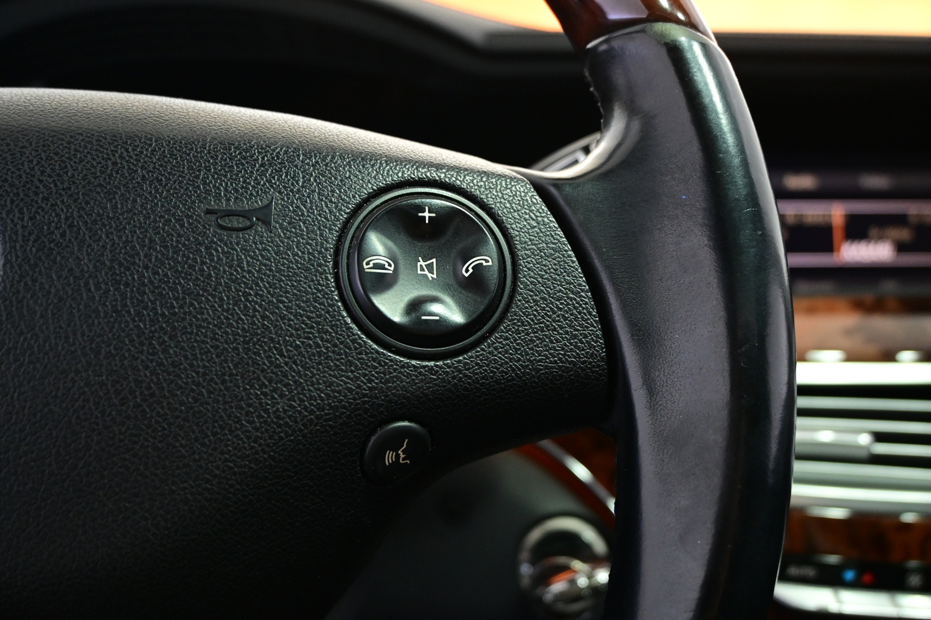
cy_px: 310
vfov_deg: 40.0
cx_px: 466
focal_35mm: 33
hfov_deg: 57.2
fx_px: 853
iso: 1800
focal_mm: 22
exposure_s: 1/40
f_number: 4
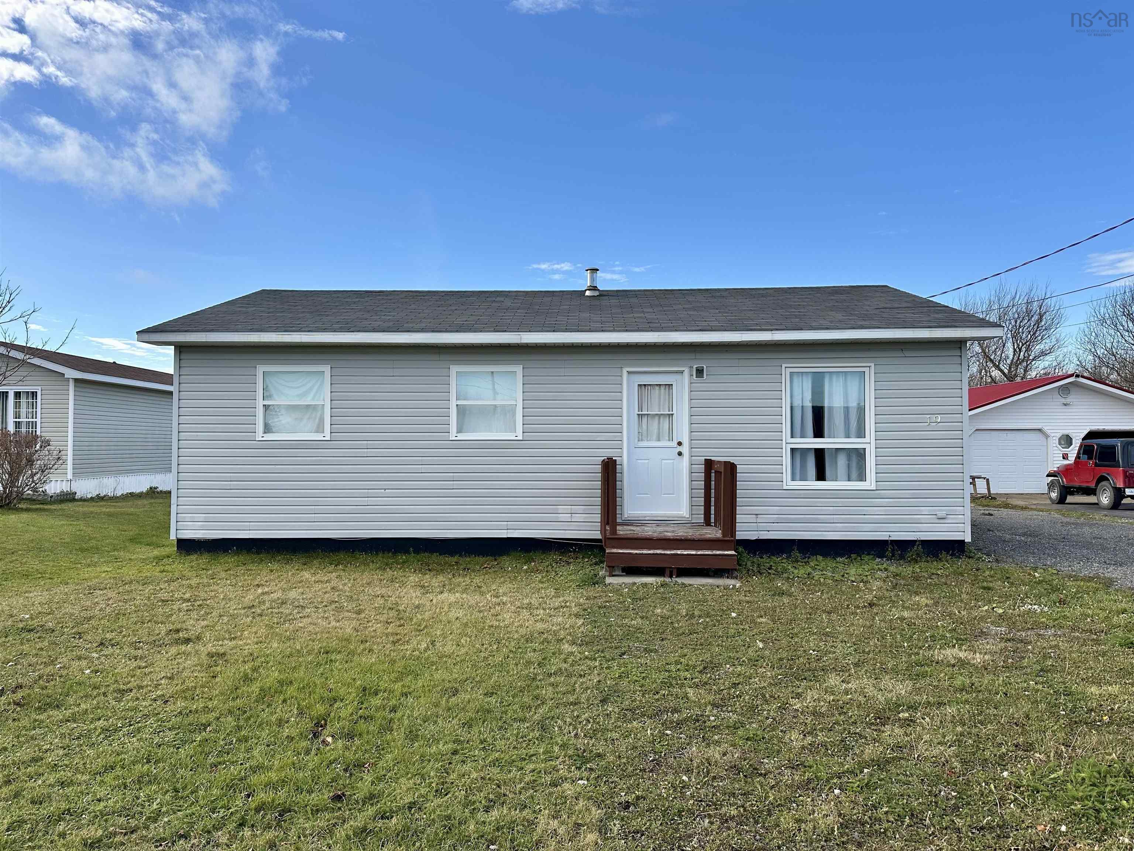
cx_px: 567
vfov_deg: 56.8
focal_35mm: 24
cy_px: 426
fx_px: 786
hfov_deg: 71.6
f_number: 1.78
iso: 80
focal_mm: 6.86
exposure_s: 1/2882
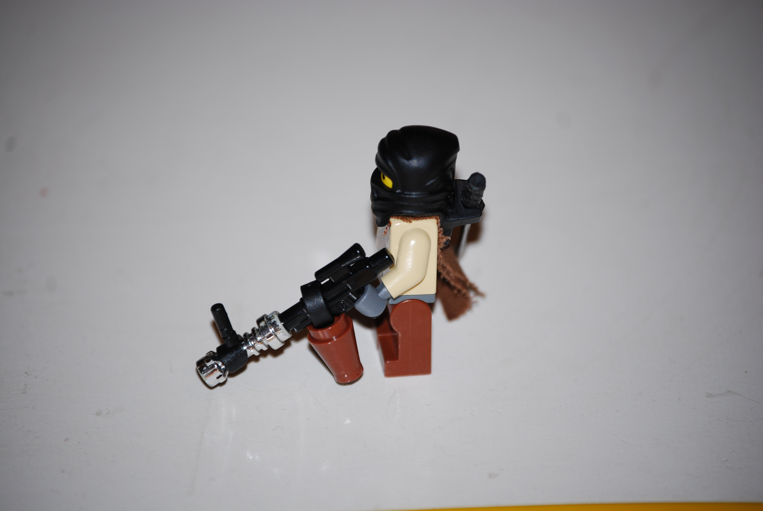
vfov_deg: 7.1
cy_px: 256
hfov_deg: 10.5
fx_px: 4138
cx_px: 382
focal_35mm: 195
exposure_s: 1/60
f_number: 5
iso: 200
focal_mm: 130
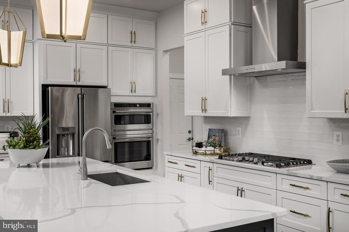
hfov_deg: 48.5
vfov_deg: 33.4
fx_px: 388
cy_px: 116
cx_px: 174
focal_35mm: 40
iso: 200
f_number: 9
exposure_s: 1/200
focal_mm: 40
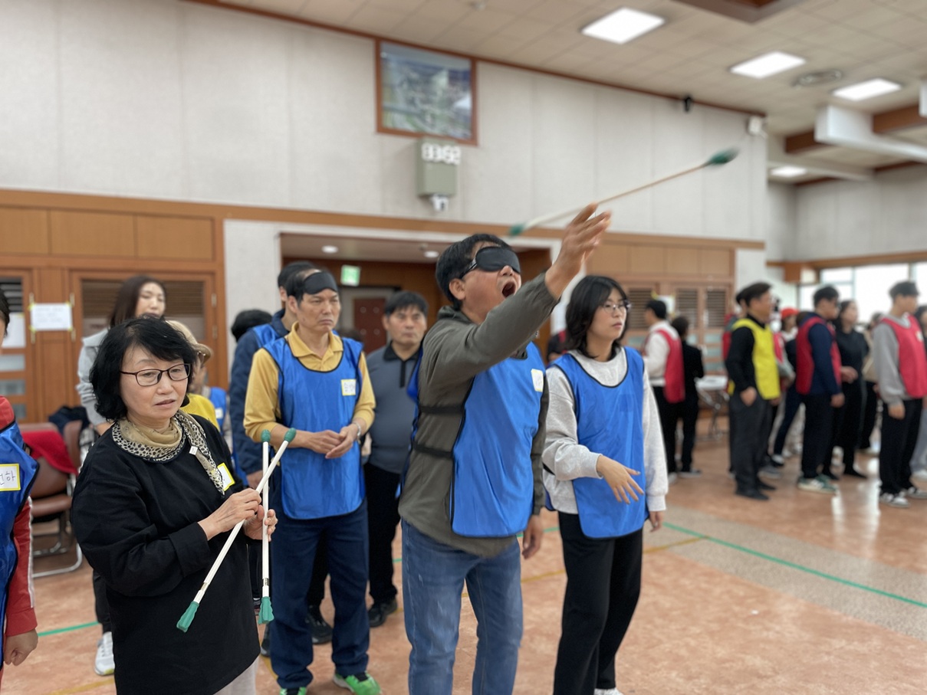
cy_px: 348
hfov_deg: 67.3
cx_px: 464
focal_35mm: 26
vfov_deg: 53.1
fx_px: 696
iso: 80
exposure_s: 1/60
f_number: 1.6
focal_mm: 4.2
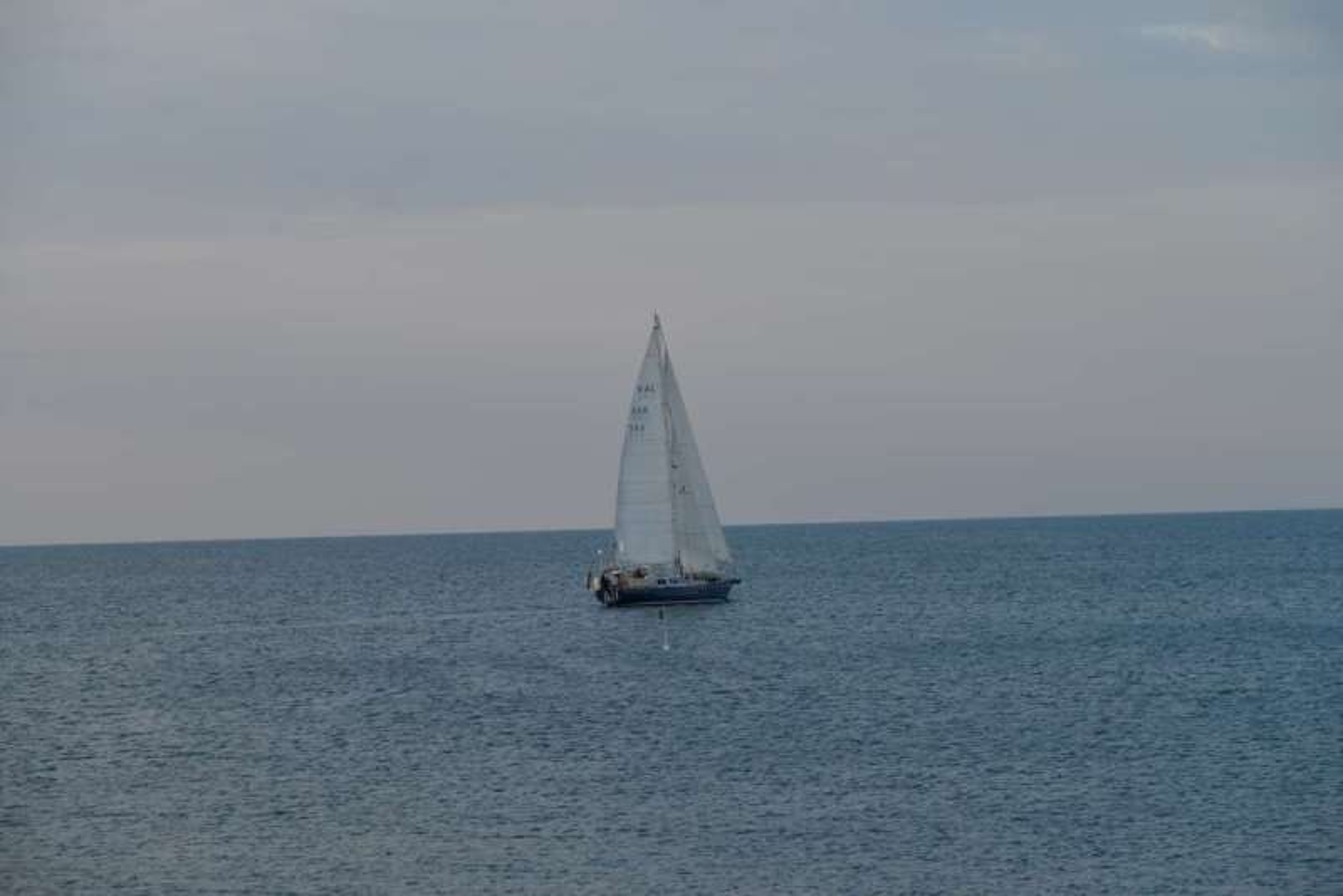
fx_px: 4478
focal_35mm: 120
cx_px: 672
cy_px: 448
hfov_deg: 17.1
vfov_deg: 11.4
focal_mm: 120
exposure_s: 1/160
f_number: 6.3
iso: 200
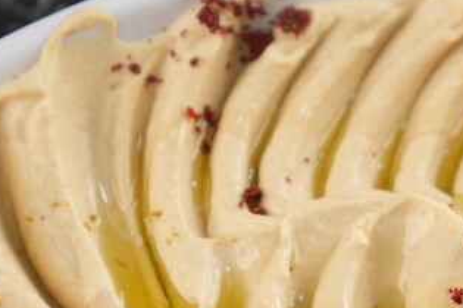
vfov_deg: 4.8
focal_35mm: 284
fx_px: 3652
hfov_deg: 7.2
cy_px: 265
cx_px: 542
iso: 400
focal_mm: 70
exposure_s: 1/400
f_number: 3.2
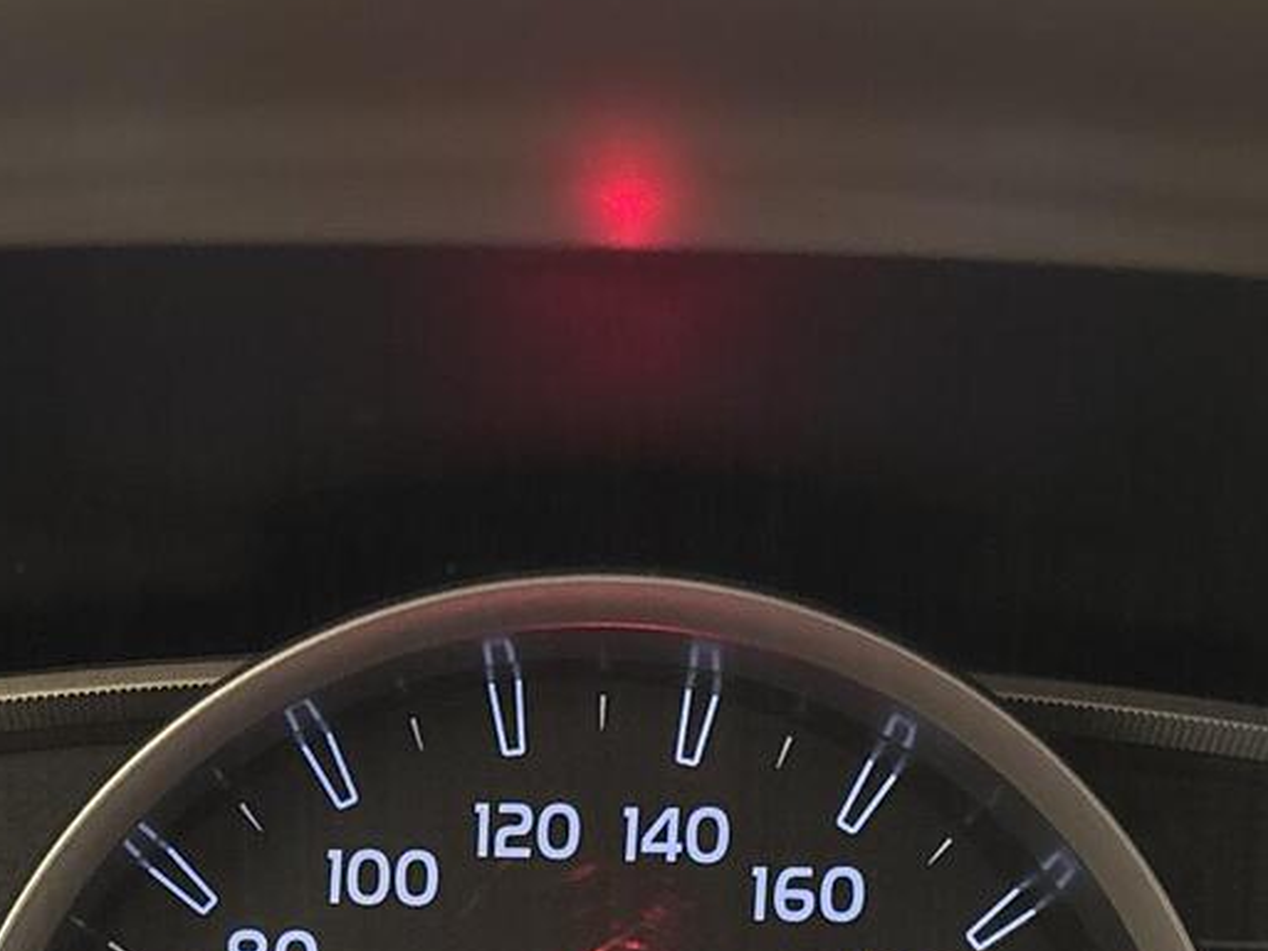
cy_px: 1215
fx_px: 2675
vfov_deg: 18.8
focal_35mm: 73
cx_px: 522
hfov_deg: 26.6
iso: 500
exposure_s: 1/25
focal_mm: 5.96
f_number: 1.6
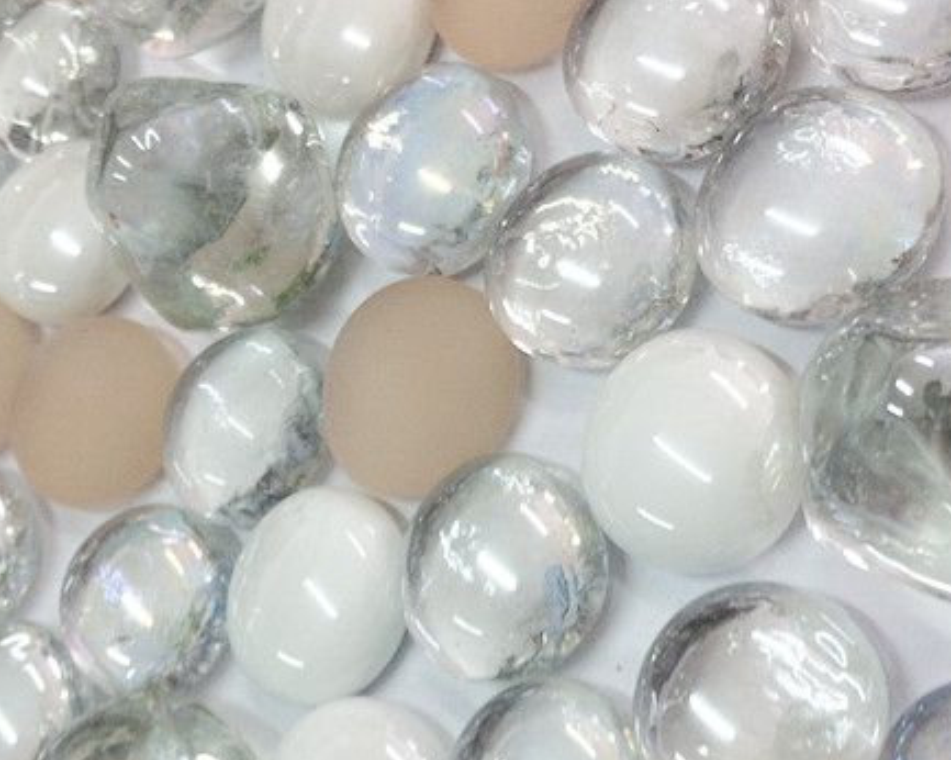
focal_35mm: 63
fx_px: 1772
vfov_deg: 24.0
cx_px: 492
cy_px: 544
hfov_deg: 30.0
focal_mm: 3.85
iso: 80
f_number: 2.8
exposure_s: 1/20
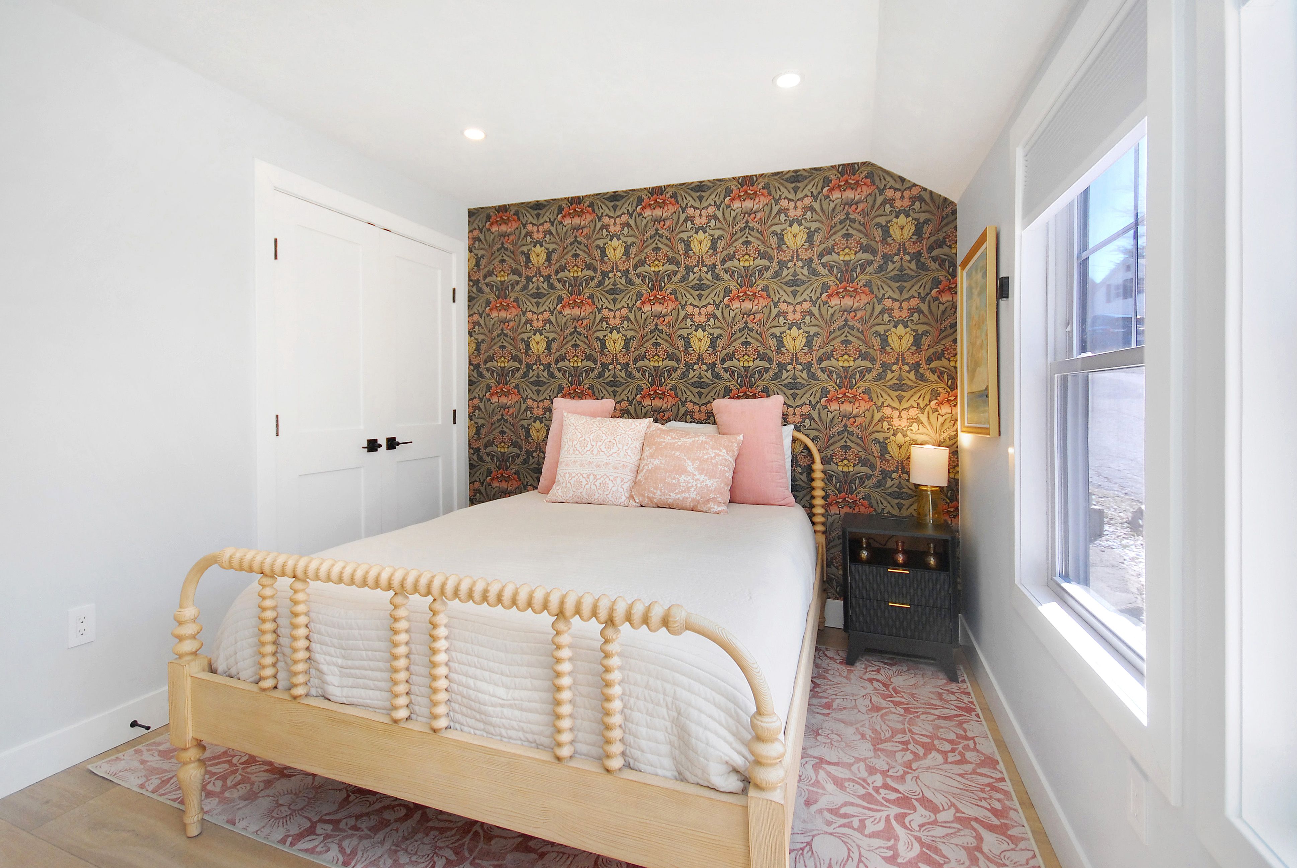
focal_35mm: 15
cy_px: 434
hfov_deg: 100.3
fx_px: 541
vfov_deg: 77.5
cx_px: 648
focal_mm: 10
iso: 640
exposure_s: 1/60
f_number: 5
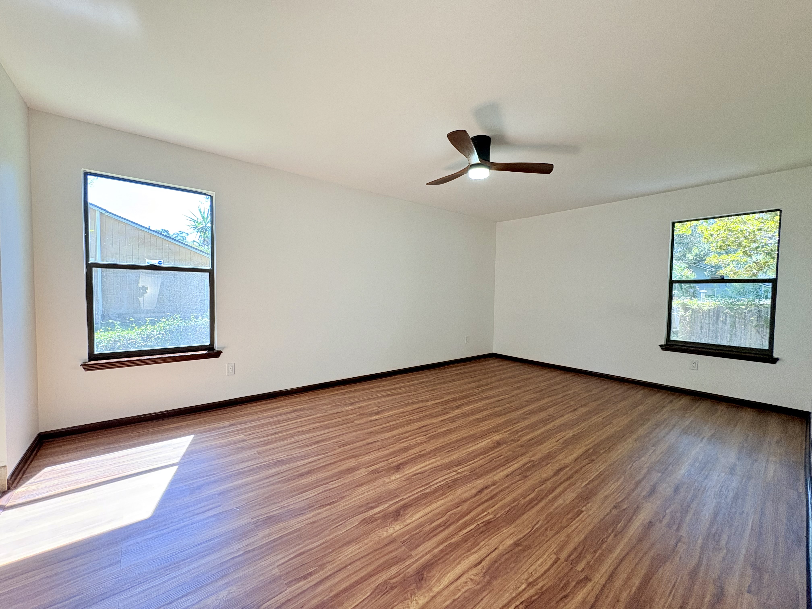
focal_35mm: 14
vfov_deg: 85.7
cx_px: 406
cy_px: 304
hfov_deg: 102.1
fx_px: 328
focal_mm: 2.22
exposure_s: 1/120
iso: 160
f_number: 2.2
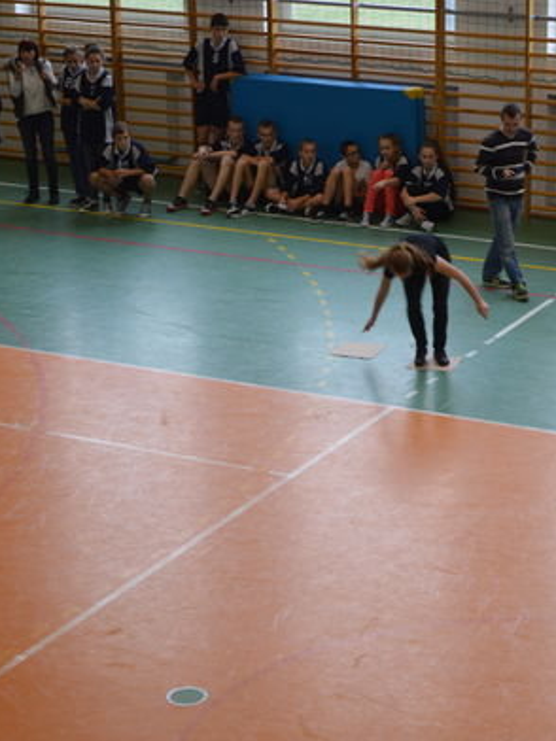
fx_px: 2099
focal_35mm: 98
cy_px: 366
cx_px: 376
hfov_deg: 15.1
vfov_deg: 20.0
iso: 400
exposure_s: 1/50
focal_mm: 44
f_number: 5.3
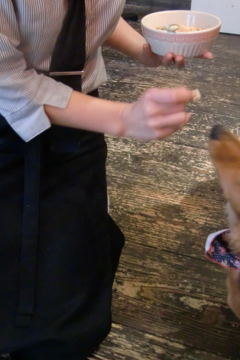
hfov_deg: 28.0
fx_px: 480
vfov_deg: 41.1
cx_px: 102
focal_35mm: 48
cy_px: 182
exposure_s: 1/15
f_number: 3.6
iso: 800
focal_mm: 6.1
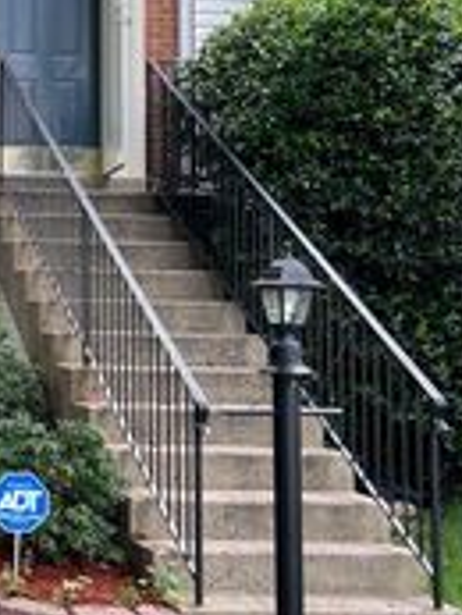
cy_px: 204
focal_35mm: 75
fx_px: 1333
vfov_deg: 25.8
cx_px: -288
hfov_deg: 17.2
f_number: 1.5
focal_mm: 5.7
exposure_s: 1/132
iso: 32
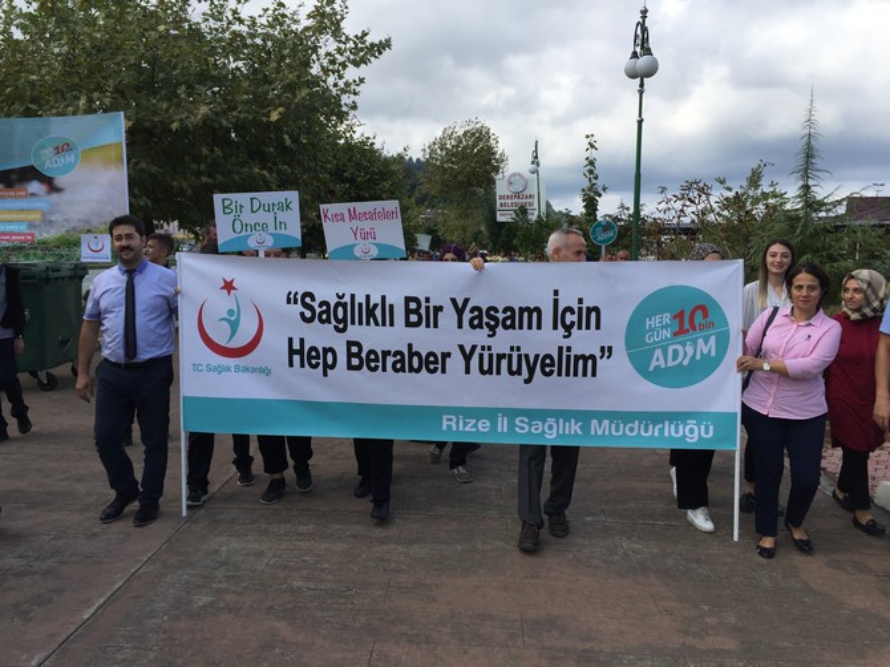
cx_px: 445
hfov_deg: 61.7
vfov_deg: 48.2
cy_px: 334
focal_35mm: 29
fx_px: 745
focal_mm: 4.15
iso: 32
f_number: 2.2
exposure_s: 1/1647
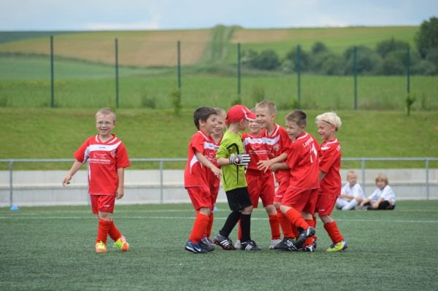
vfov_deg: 4.6
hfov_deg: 6.9
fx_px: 3647
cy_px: 146
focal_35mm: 300
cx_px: 219
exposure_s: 1/1000
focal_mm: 200
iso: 400
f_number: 5.6
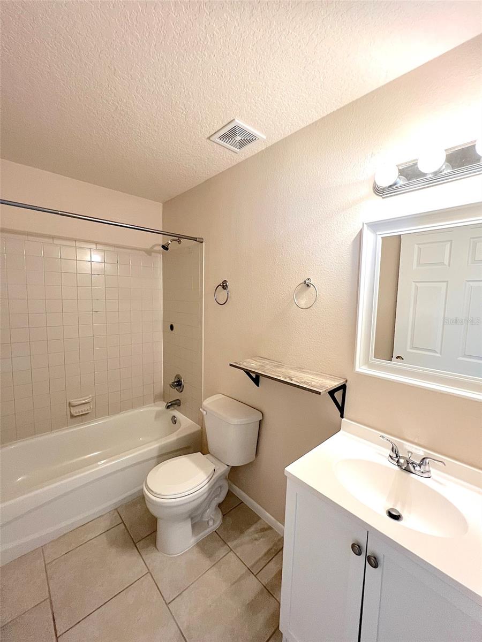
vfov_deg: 106.2
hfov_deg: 89.9
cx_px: 241
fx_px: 241
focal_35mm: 13
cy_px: 321
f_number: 1.8
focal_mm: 1.57
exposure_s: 1/60
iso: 250
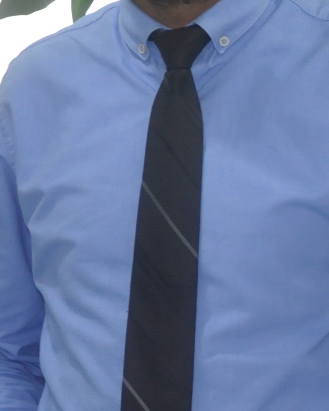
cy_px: -33
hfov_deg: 12.0
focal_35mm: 127
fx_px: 1547
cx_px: 303
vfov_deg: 14.8
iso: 800
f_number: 4
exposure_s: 1/60
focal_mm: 21
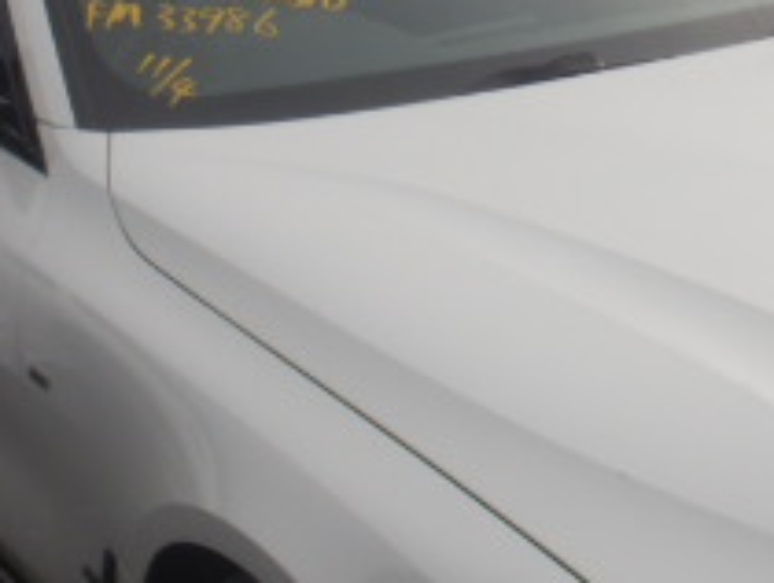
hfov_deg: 25.8
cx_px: 693
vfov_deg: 19.9
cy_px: 494
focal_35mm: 73
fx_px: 1634
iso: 125
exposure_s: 1/500
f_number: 2.8
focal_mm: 4.3
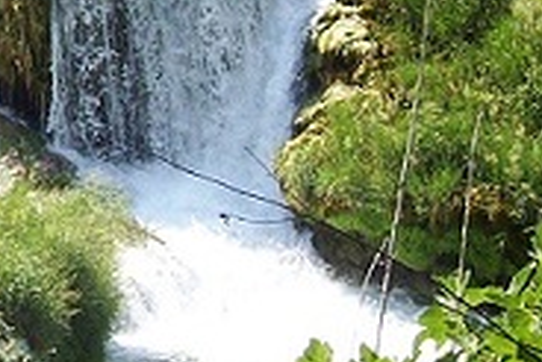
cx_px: -166
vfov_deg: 4.8
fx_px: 4339
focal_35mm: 288
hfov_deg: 7.1
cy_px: -22
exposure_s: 1/349
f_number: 5
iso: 100
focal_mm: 9.92
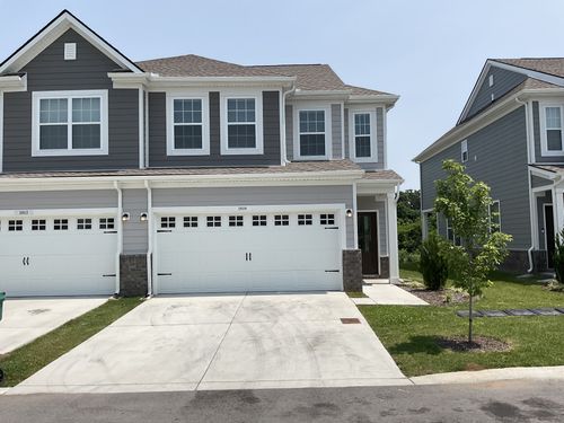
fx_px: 472
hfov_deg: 61.7
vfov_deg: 48.2
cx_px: 282
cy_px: 212
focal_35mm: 29
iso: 16
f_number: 1.8
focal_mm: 3
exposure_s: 1/2959
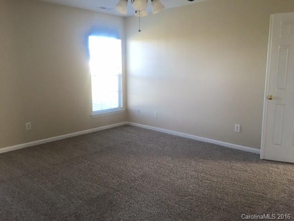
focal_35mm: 29
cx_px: 147
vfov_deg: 48.2
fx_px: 246
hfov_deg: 61.7
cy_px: 110
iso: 50
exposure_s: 1/30
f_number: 2.2
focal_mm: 4.15
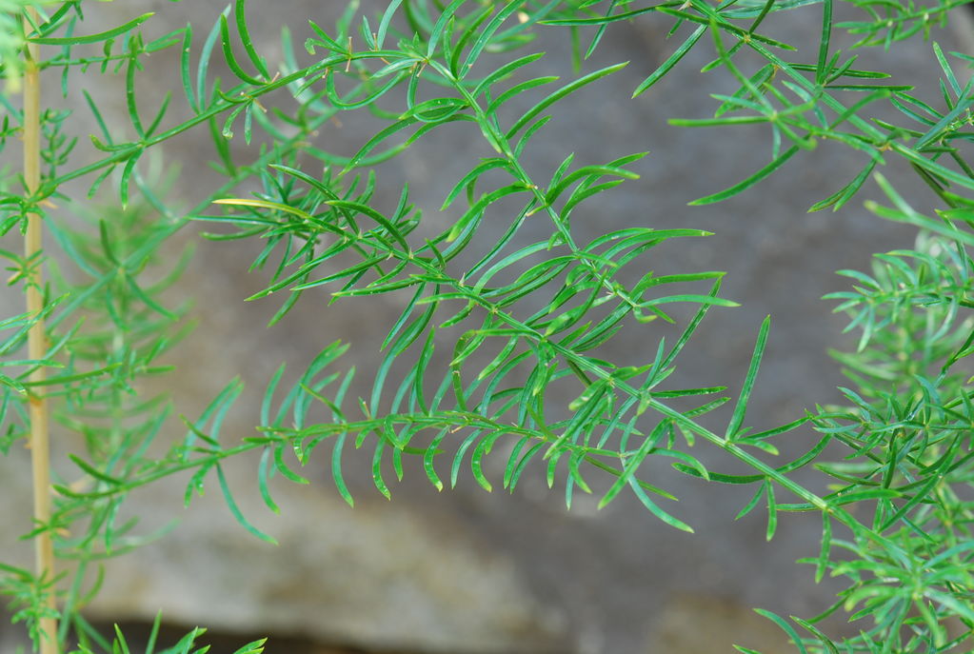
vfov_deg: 8.8
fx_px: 4271
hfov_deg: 13.0
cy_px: 327
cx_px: 487
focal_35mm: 158
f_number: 11
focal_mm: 105
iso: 100
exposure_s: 1/25
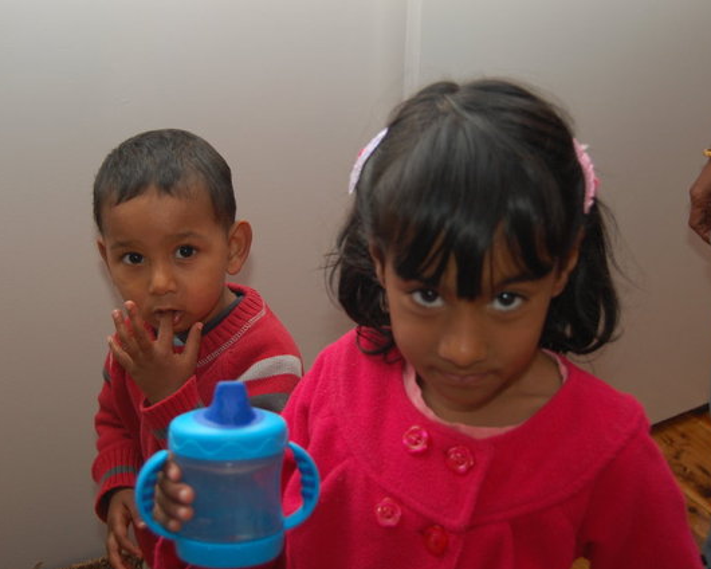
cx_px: 315
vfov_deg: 29.7
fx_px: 1073
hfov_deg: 36.6
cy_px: 284
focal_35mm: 51
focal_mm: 30
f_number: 4.2
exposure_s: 1/60
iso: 400
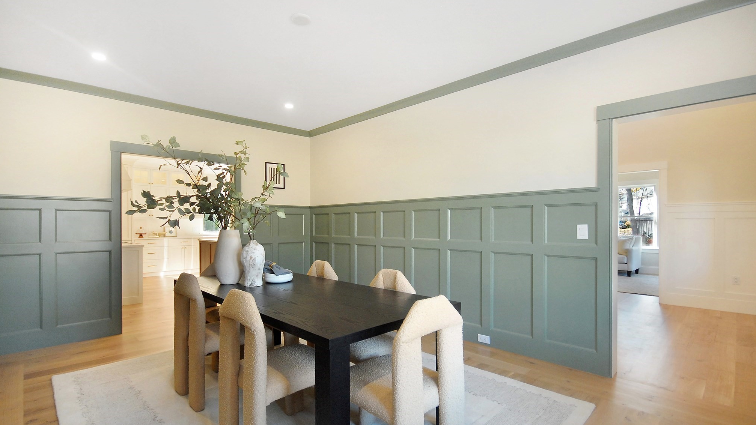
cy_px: 254
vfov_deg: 66.5
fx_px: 321
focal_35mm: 16
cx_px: 382
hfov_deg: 99.4
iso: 500
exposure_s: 1/60
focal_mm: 10
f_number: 5.6
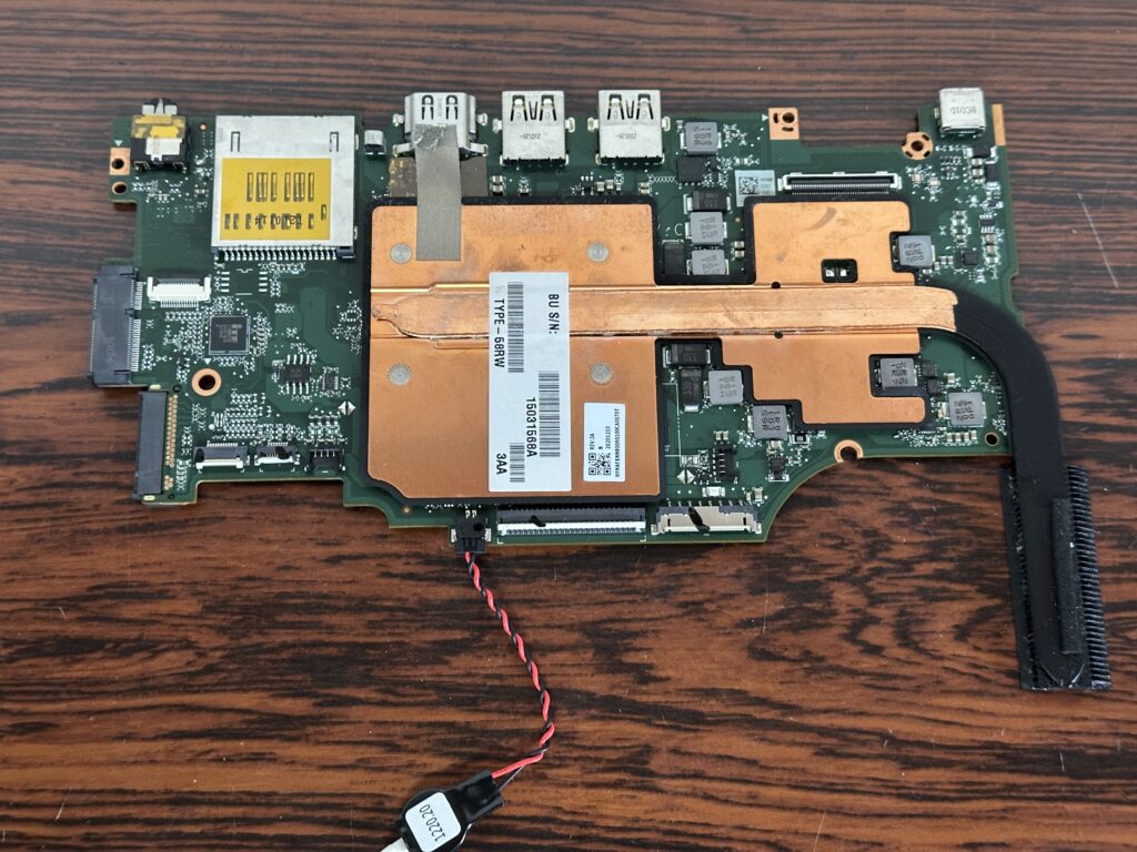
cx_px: 568
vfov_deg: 30.3
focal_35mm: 48
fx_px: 1577
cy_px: 426
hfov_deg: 39.7
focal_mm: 6.86
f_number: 1.78
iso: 320
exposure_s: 1/33
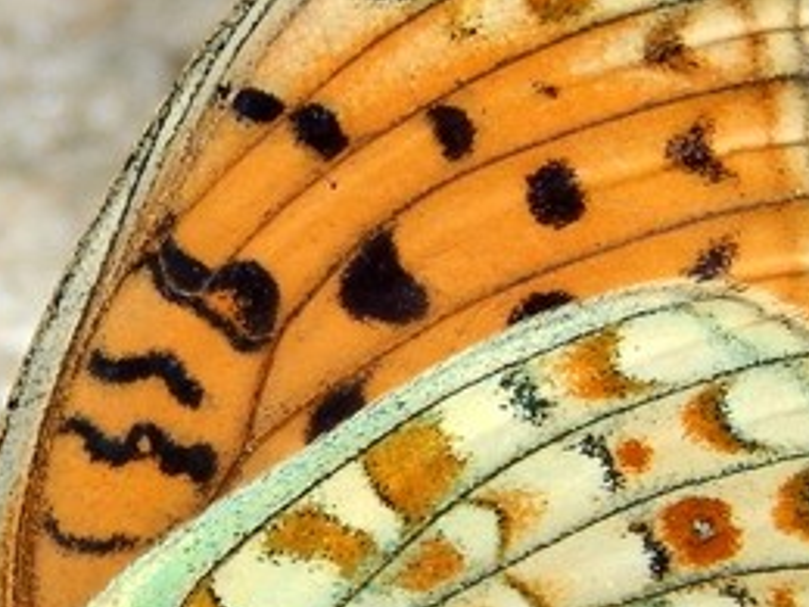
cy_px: 529
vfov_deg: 3.0
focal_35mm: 499
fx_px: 11662
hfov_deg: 4.0
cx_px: 305
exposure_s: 1/500
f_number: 10.1
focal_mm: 28.7
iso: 125
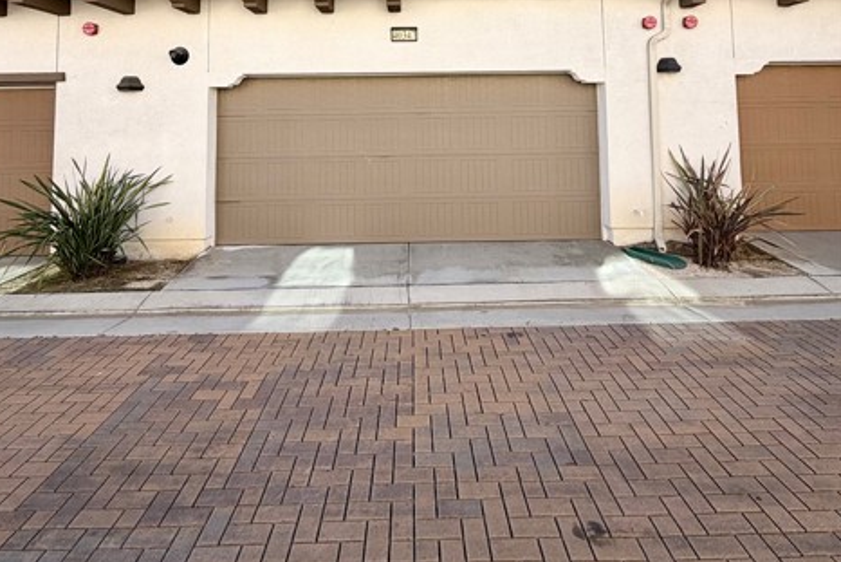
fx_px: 467
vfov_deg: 55.9
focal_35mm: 20
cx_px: 411
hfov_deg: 83.9
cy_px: 87
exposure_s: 1/658
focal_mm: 2.22
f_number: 2.2
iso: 40
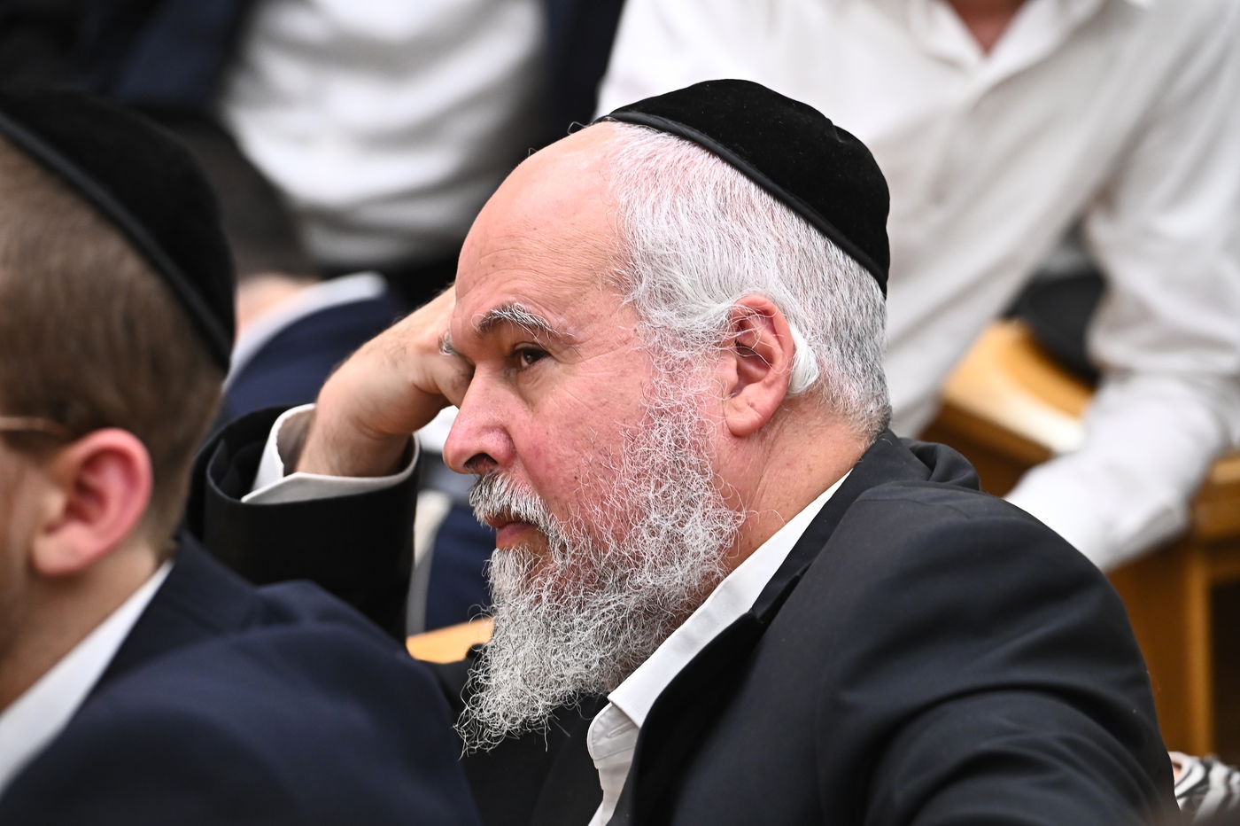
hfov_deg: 10.3
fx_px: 6885
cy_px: 413
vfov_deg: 6.9
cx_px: 620
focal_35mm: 200
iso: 3200
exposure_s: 1/200
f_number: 6.3
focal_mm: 200
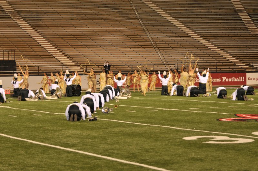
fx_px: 751
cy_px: 86
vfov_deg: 13.0
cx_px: 129
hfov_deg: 19.5
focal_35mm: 105
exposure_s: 1/80
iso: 200
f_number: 2.8
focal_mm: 70
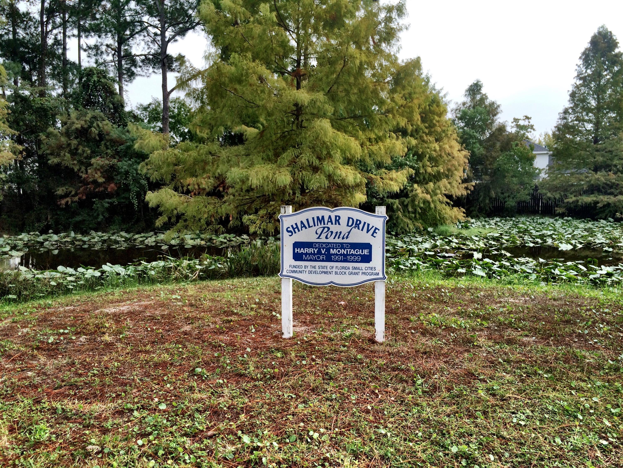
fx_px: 522
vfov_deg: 48.2
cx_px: 312
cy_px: 234
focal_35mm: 29
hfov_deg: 61.7
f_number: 2.2
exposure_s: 1/1026
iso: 32
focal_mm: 4.15
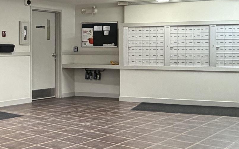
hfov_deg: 35.0
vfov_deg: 22.7
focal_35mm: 57
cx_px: 61
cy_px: 50
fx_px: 371
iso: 250
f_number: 2.2
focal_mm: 2.22
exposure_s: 1/60
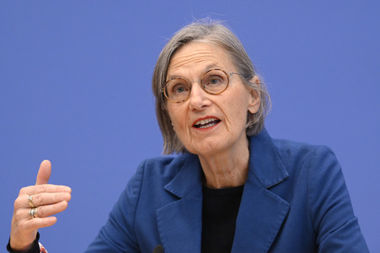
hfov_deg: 15.2
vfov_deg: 10.1
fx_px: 1424
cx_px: 190
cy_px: 126
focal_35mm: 135
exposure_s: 1/640
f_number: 5.6
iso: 5000
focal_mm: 135
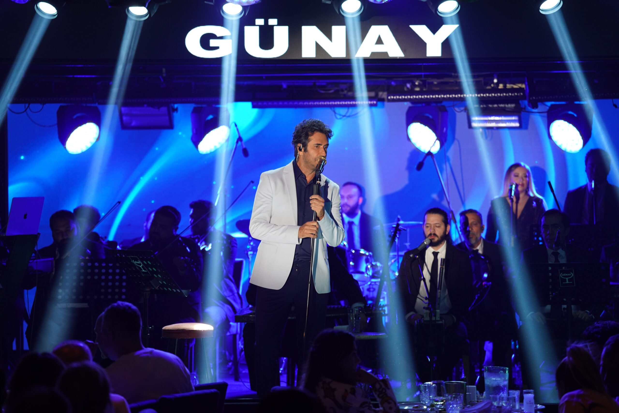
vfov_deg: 10.0
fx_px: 2356
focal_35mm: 137
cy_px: 206
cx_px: 310
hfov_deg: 15.0
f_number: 2.8
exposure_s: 1/100
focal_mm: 137
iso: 1000
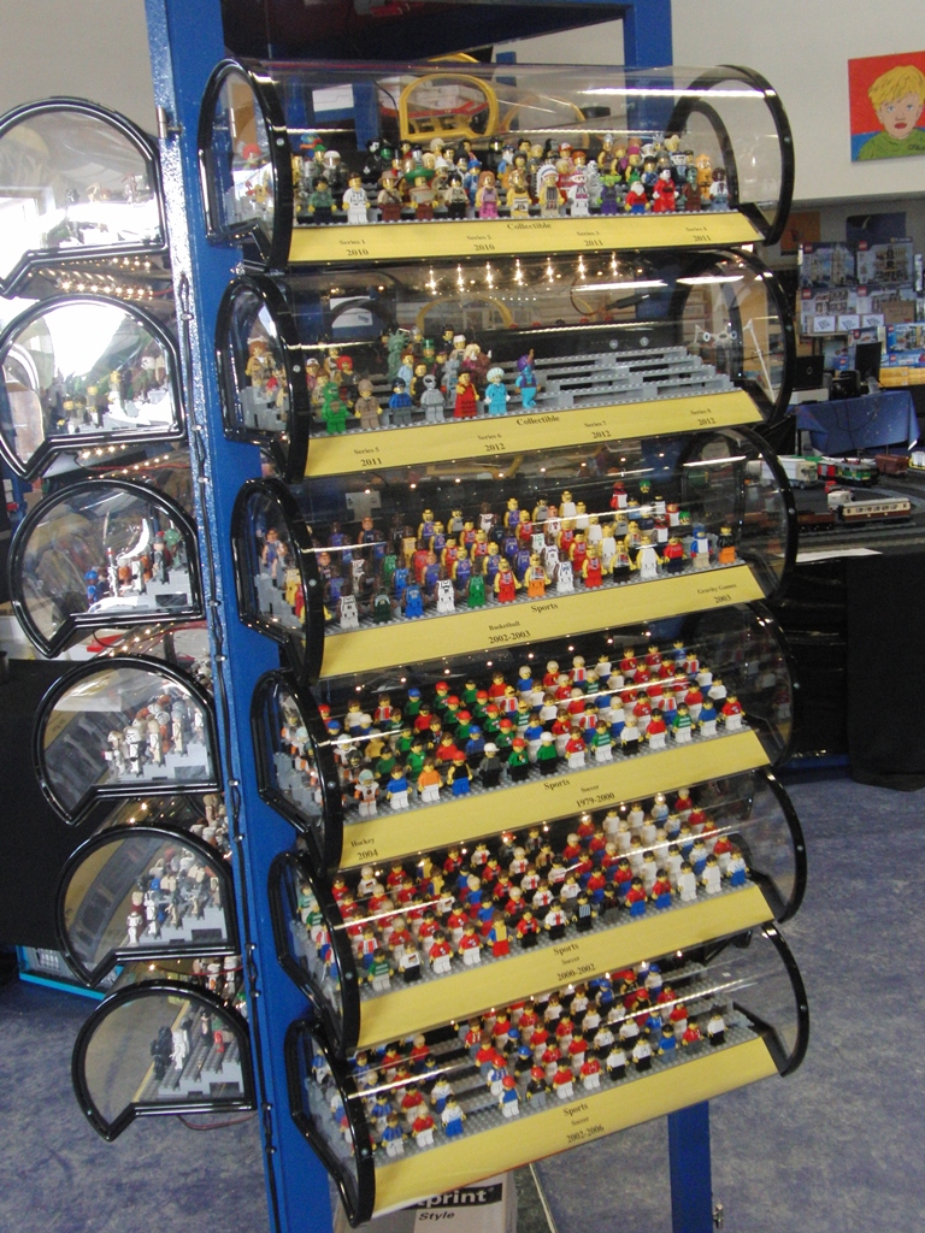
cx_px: 462
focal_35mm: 41
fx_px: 1461
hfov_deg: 35.1
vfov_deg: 45.8
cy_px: 616
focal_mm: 7.2
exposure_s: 1/60
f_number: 3.1
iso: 400
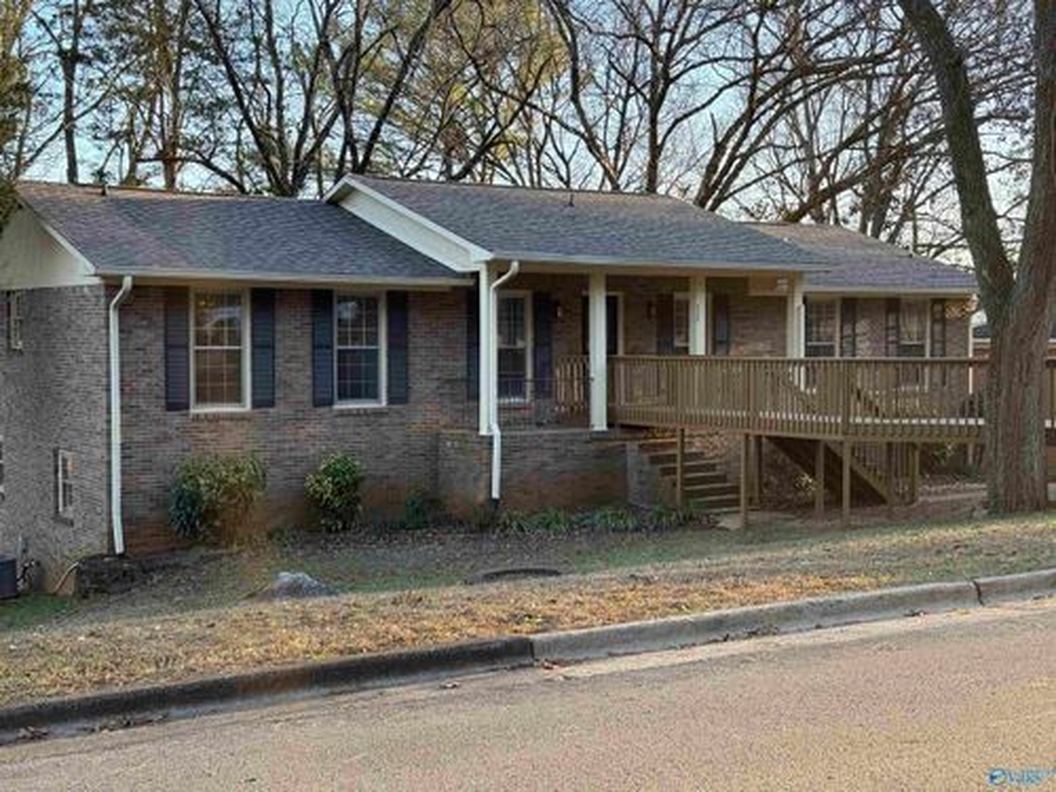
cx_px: 528
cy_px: 396
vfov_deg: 30.3
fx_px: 1464
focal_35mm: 48
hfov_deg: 39.7
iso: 100
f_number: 1.78
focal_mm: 6.76
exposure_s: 1/386
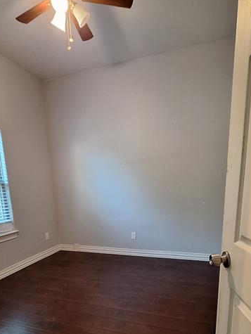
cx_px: 126
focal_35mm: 21
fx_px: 203
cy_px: 231
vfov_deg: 75.6
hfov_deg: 63.5
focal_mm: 1.74
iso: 160
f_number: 2.2
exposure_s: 1/24
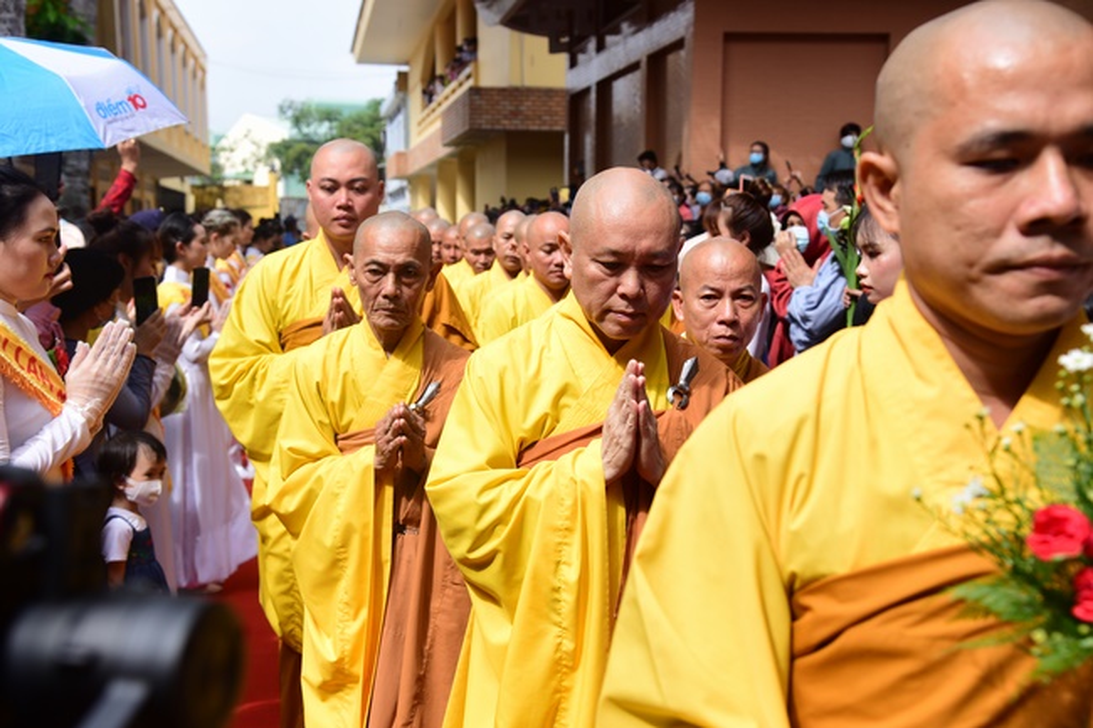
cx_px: 546
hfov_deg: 41.1
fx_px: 1457
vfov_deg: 28.1
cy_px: 364
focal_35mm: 48
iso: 250
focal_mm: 48
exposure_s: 1/400
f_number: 6.3
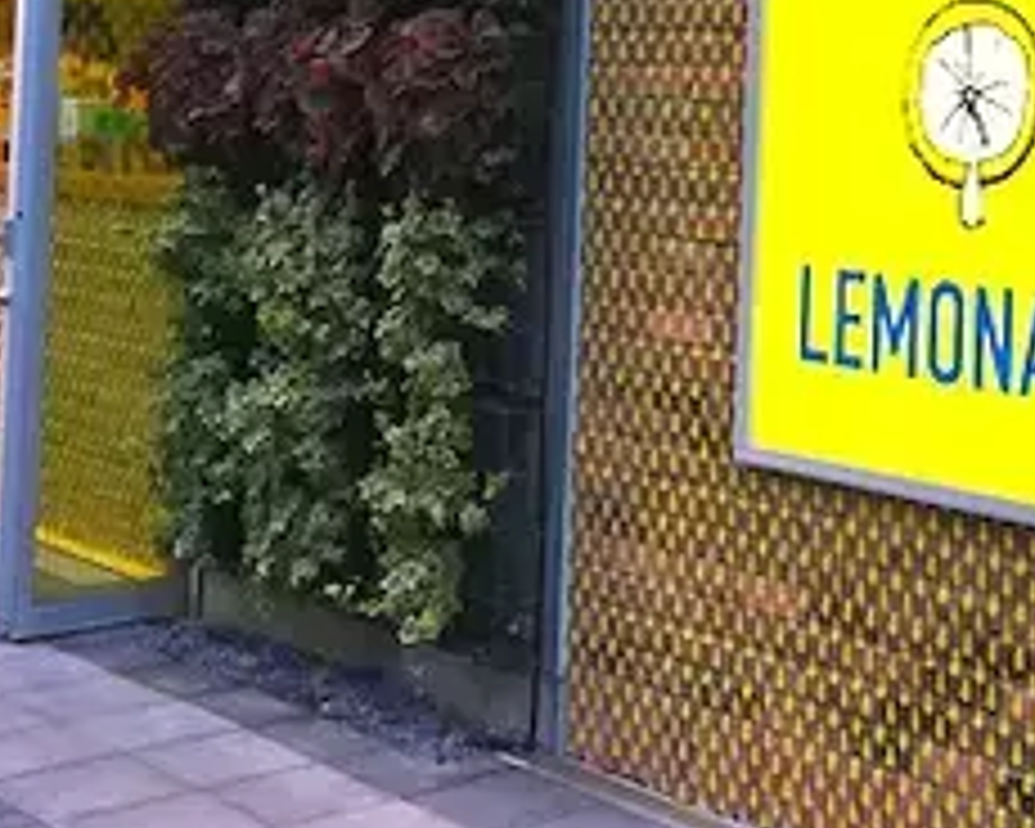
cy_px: -32
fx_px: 2267
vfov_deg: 20.0
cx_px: 742
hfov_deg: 25.5
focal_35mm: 74
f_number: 2.2
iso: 25
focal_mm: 4.15
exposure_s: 1/123
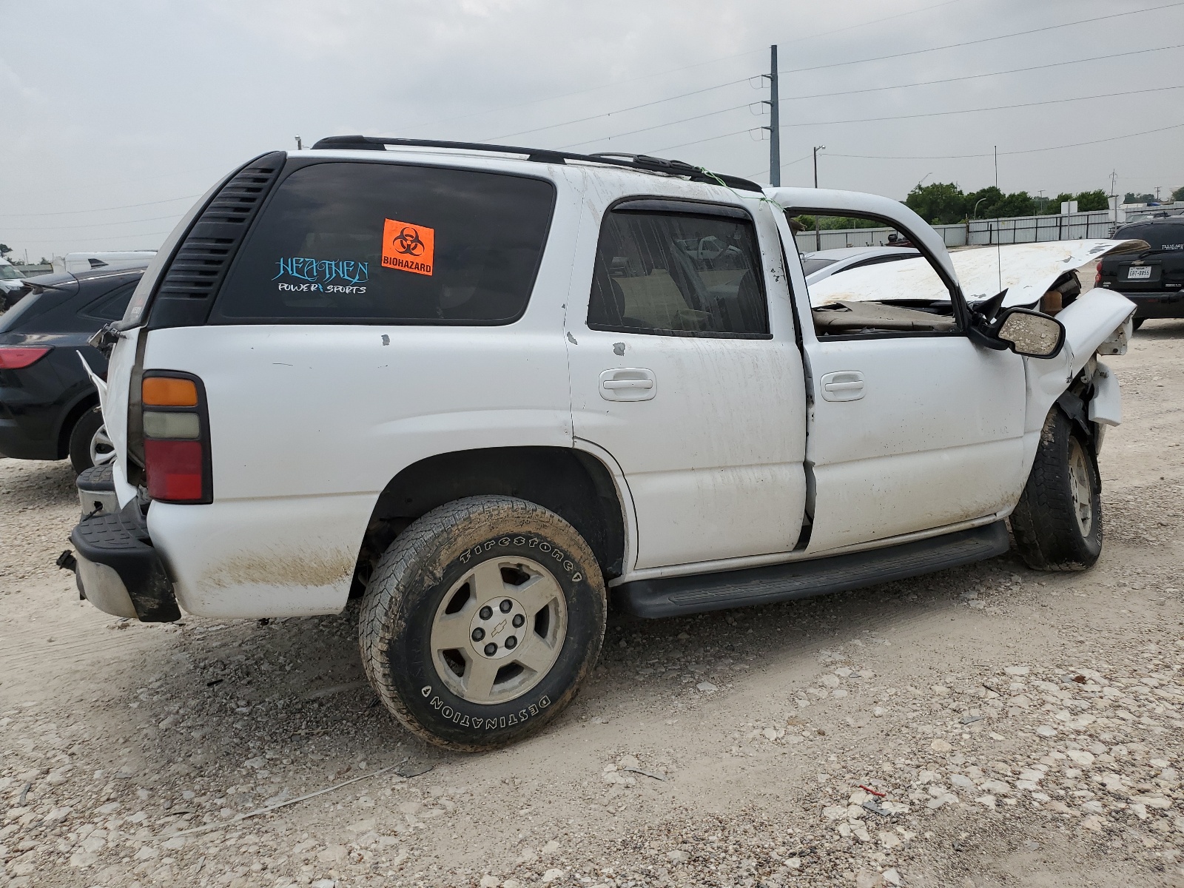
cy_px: 444
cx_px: 592
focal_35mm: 26
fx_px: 889
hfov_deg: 67.3
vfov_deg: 53.1
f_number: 1.5
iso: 50
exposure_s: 1/5000
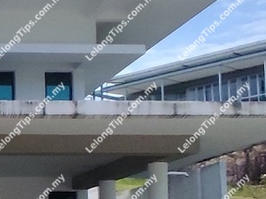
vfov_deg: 15.7
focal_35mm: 94
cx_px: -67
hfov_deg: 19.5
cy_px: 103
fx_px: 722
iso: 50
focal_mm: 1.65
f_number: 2.2
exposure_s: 1/3940
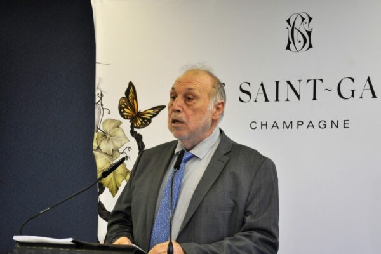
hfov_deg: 27.0
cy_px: 127
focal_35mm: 75
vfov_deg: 18.2
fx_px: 794
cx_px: 190
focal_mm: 50
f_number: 5
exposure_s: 1/60
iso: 560
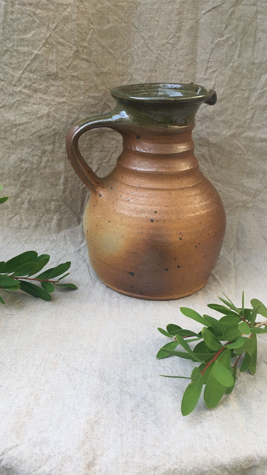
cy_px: 237
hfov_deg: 36.4
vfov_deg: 61.0
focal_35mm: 32
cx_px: 95
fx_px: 403
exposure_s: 1/33
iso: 50
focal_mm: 4.15
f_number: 2.2
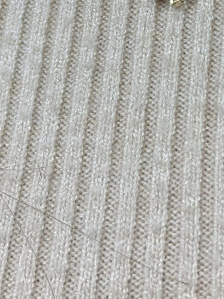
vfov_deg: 10.4
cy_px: -132
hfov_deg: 8.1
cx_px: 127
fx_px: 1588
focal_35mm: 184
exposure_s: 1/719
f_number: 1.78
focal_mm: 6.86
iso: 80
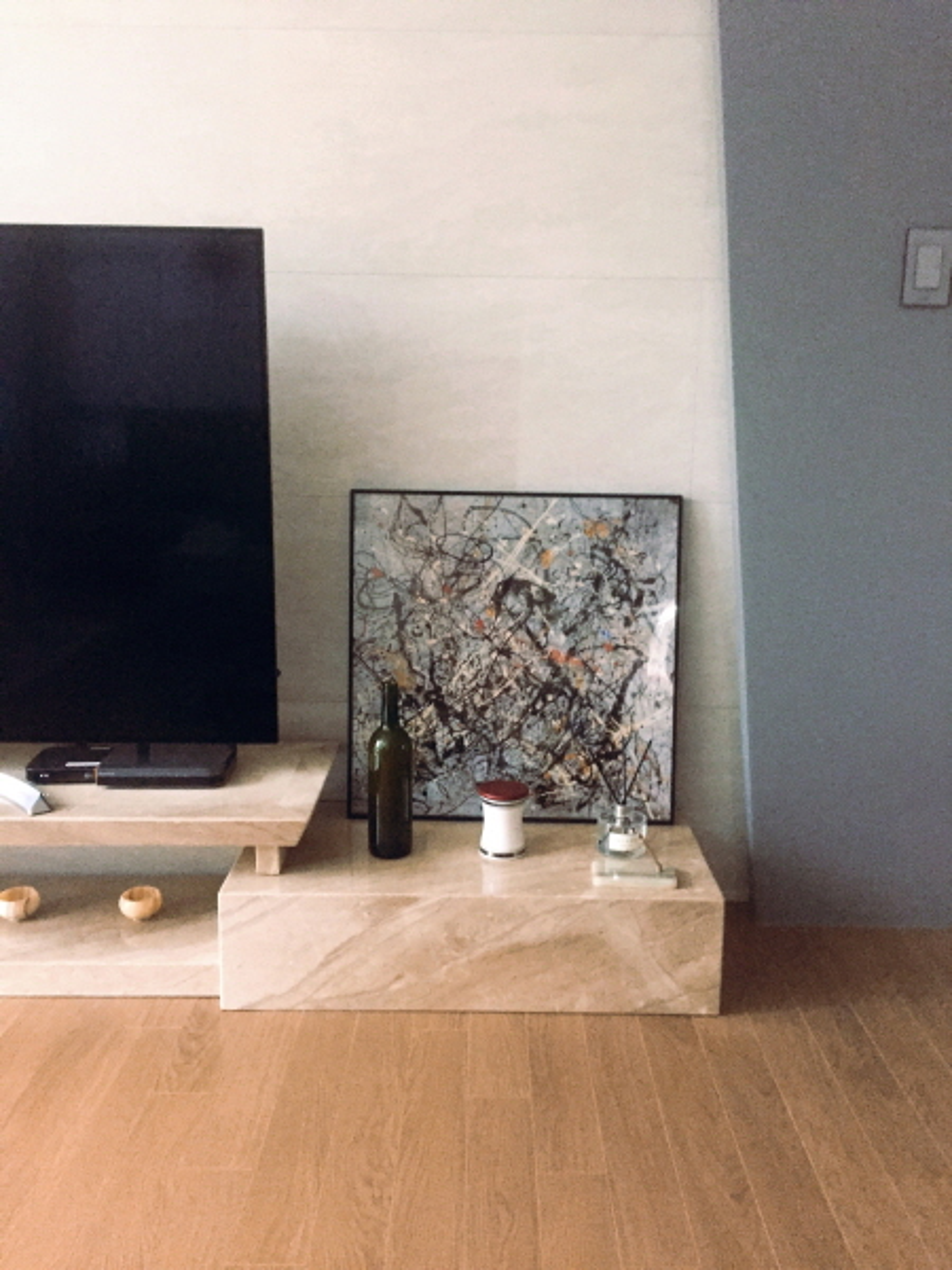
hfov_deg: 48.2
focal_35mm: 29
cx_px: 476
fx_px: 1063
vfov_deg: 61.7
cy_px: 635
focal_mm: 4.15
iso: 400
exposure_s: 1/15
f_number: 2.2
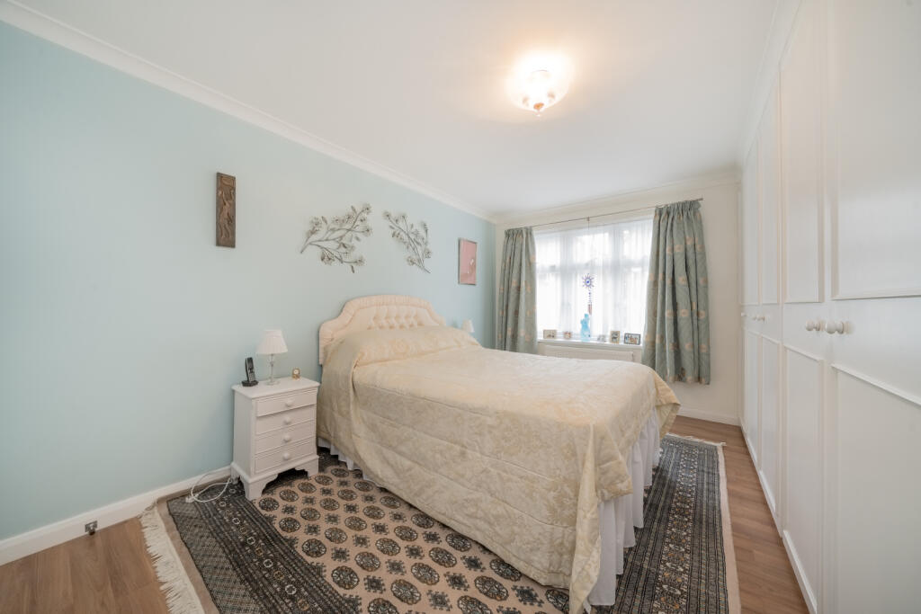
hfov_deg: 112.6
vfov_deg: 90.0
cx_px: 460
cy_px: 307
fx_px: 307
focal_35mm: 12
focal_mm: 12
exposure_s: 1/10
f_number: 9
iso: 800
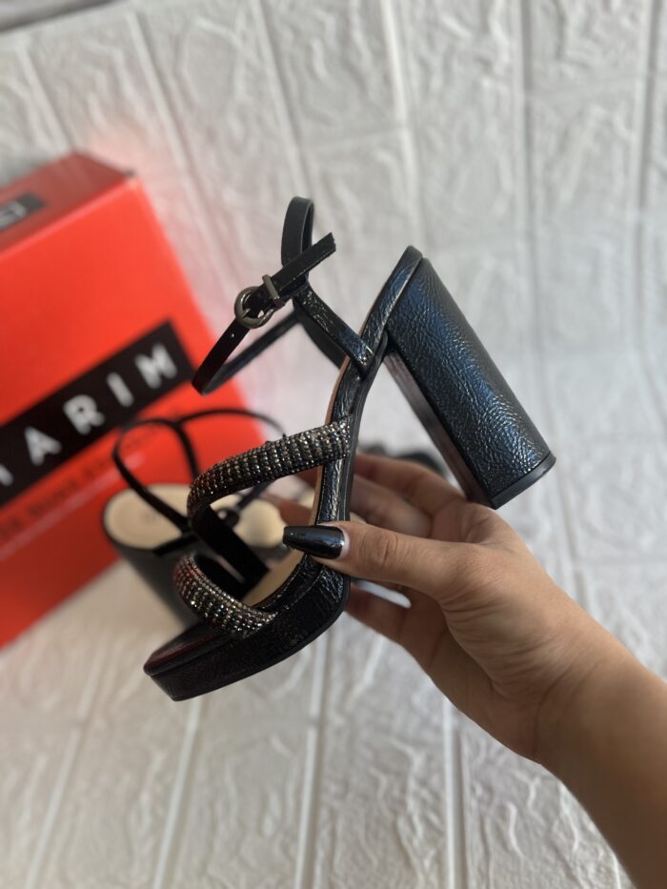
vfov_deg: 67.3
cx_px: 334
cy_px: 444
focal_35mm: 26
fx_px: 668
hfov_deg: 53.1
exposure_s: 1/120
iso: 50
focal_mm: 5.7
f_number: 1.5
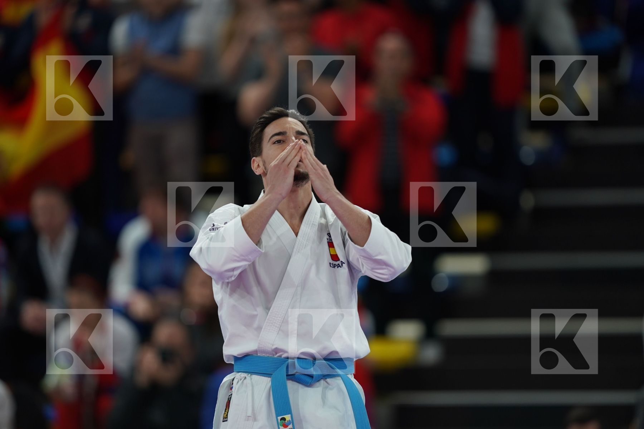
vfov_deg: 3.4
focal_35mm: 400
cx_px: 322
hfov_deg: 5.2
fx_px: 7155
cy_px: 214
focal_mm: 400
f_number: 2.8
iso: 640
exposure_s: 1/320
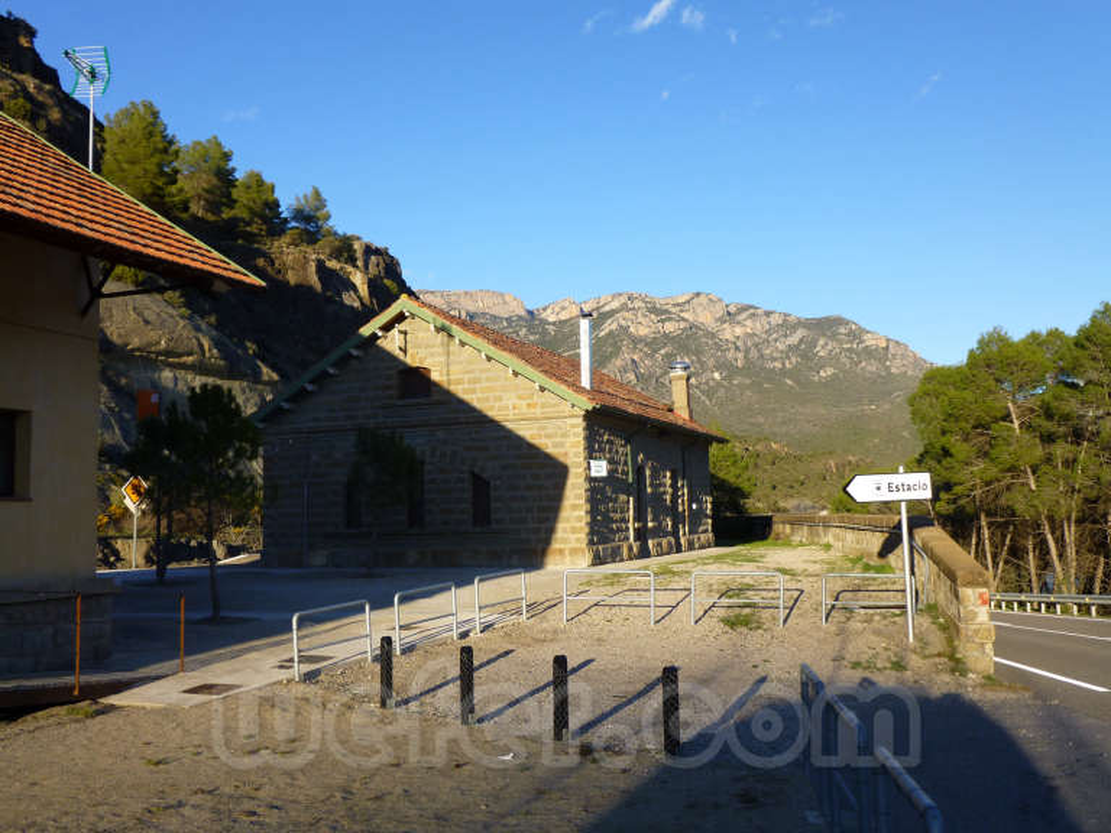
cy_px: 416
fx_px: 1091
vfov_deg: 41.8
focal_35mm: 34
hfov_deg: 54.0
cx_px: 556
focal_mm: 6
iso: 100
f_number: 3.5
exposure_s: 1/400
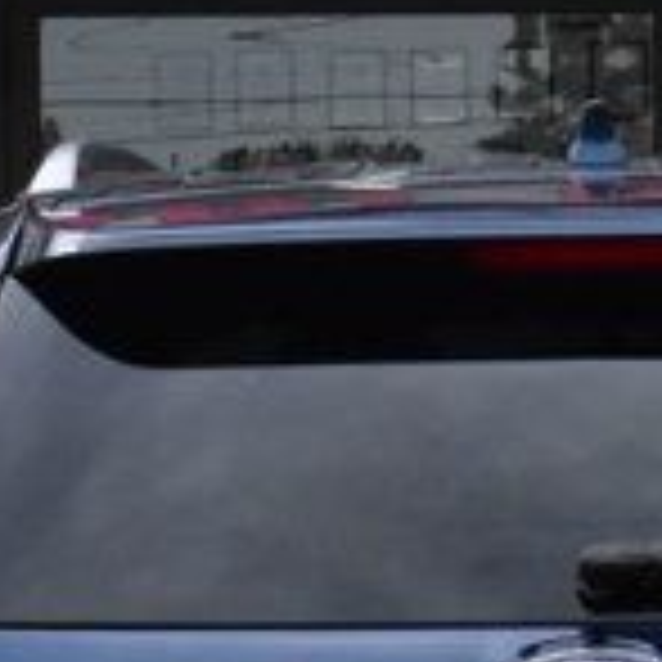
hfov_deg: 7.0
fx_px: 5387
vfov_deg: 7.0
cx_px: 671
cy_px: 392
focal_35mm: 249
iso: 2500
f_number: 13
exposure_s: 1/1250
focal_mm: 28
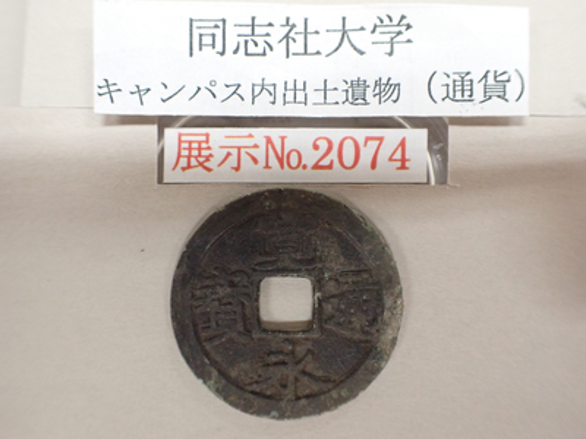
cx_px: 293
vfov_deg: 46.8
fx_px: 508
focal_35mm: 30
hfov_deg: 60.0
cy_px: 220
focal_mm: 5.4
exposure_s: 1/125
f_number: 2.3
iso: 800
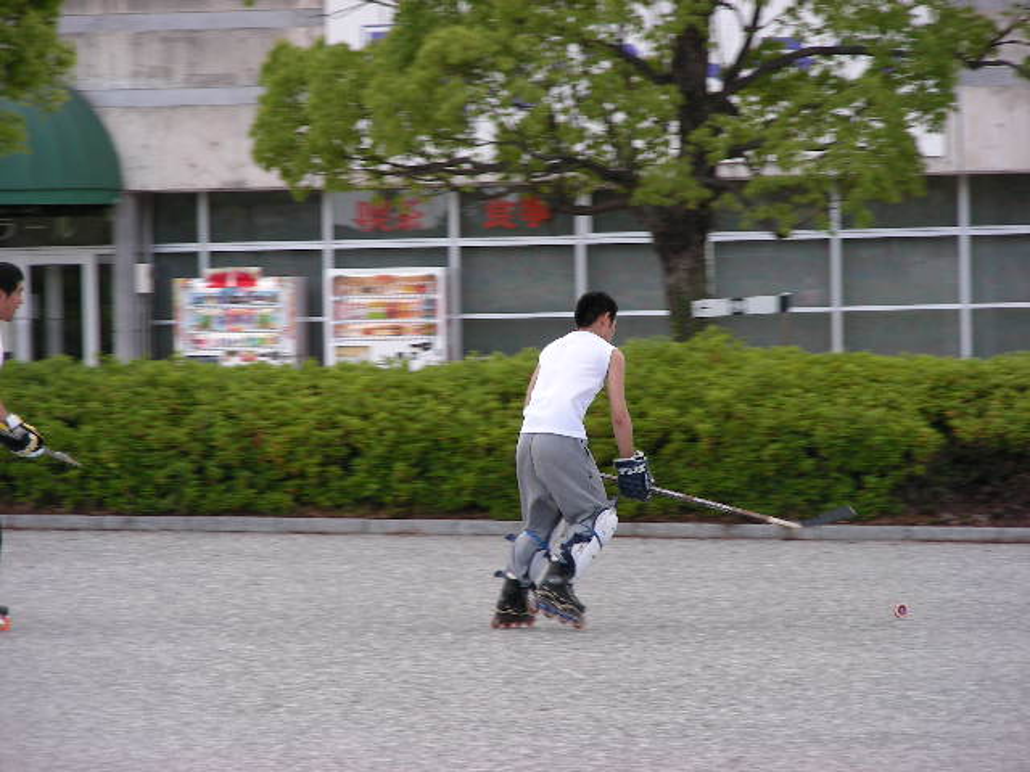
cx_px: 515
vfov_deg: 6.5
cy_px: 386
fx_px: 6844
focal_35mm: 230
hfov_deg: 8.6
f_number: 3.5
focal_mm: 38.3
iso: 50
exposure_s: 1/92
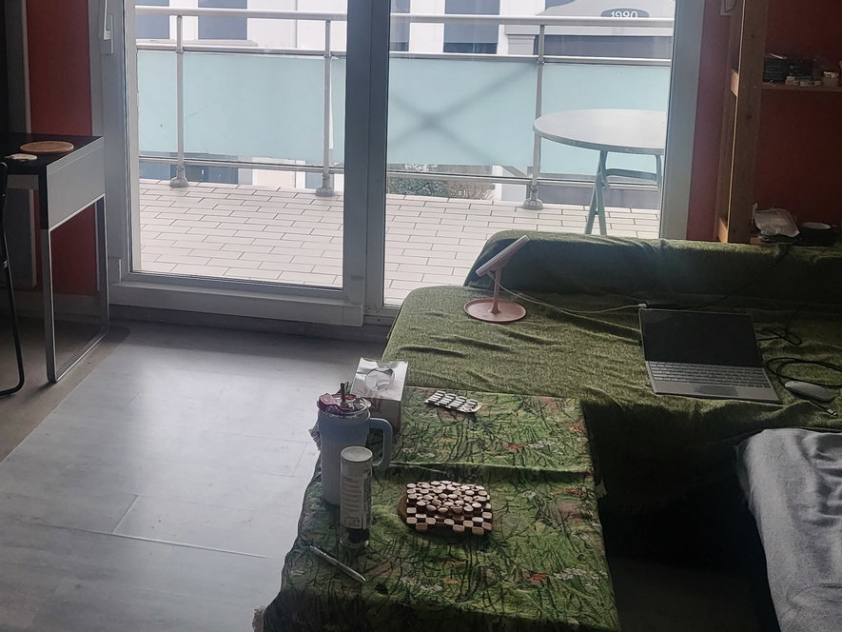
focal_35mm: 47
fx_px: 1143
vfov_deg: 30.3
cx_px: 252
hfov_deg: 39.7
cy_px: 141
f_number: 1.8
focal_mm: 4.25
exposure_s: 1/100
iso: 160
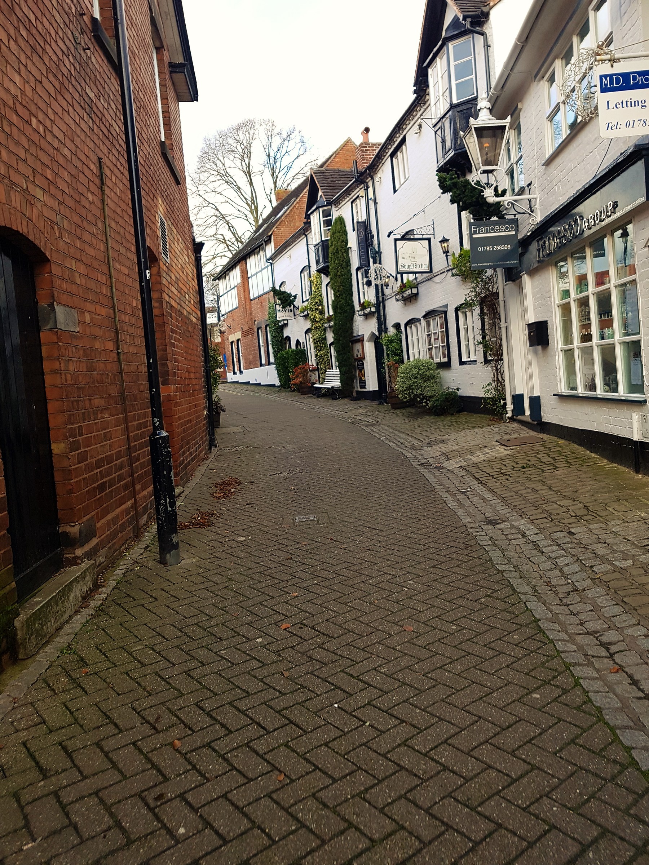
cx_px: 324
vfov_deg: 67.3
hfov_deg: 53.1
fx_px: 650
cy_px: 432
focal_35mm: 26
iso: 50
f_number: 1.7
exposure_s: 1/314
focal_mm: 4.2
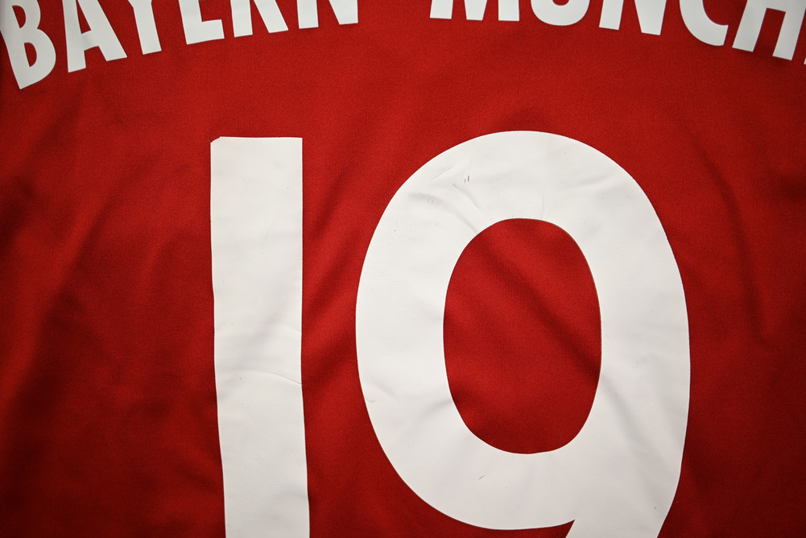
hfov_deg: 58.7
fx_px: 717
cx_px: 403
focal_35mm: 32
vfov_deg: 41.1
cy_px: 269
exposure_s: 1/125
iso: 200
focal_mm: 32
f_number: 4.8
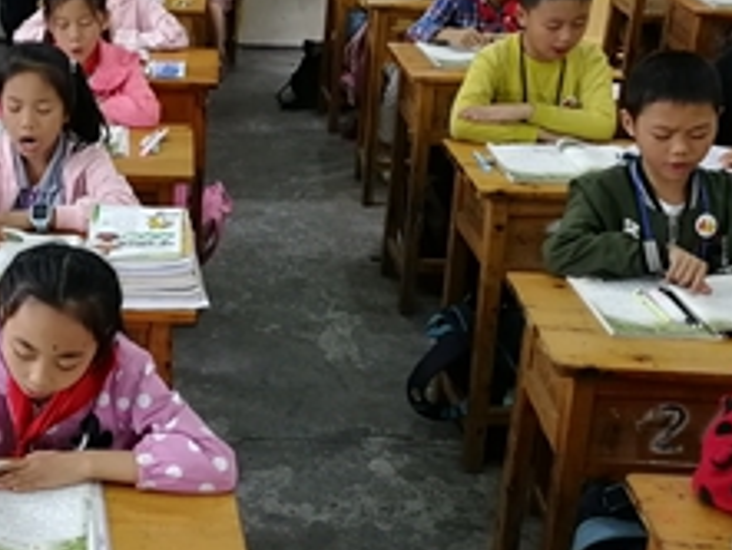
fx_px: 1291
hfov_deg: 30.5
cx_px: 99
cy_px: 177
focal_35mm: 61
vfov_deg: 23.9
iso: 250
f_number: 2.2
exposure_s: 1/33.3
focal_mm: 3.95
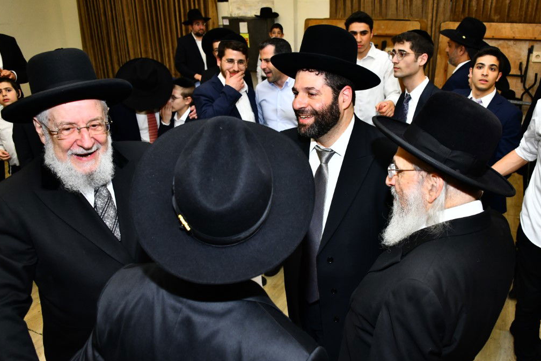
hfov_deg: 58.6
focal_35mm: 32
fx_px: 481
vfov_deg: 41.1
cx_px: 301
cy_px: 185
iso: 1000
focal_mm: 28
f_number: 6.3
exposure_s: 1/200
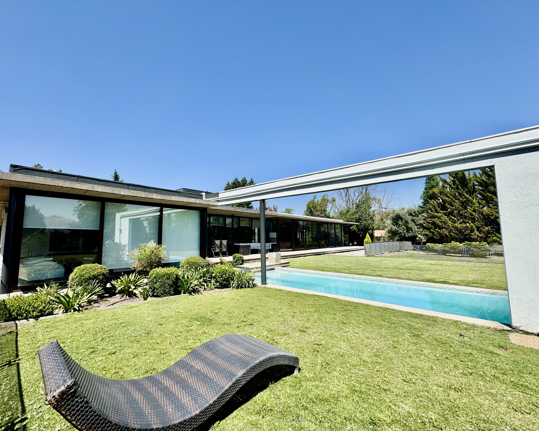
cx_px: 252
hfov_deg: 96.7
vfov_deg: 84.0
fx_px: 239
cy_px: 215
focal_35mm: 15
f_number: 2.2
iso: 40
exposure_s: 1/2083
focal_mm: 2.22
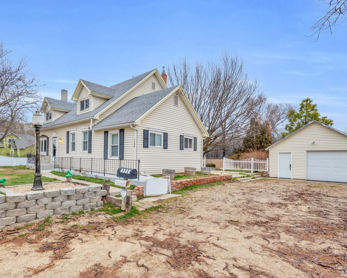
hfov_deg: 82.9
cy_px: 140
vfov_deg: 70.9
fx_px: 195
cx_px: 151
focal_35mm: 19
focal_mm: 16
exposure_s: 1/60
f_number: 11
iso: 500
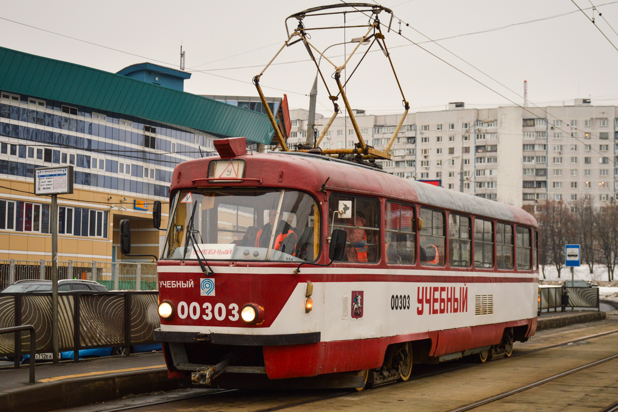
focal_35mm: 63
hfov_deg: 31.9
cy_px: 206
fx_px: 1081
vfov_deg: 21.6
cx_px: 309
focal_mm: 42
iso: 400
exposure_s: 1/200
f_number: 5
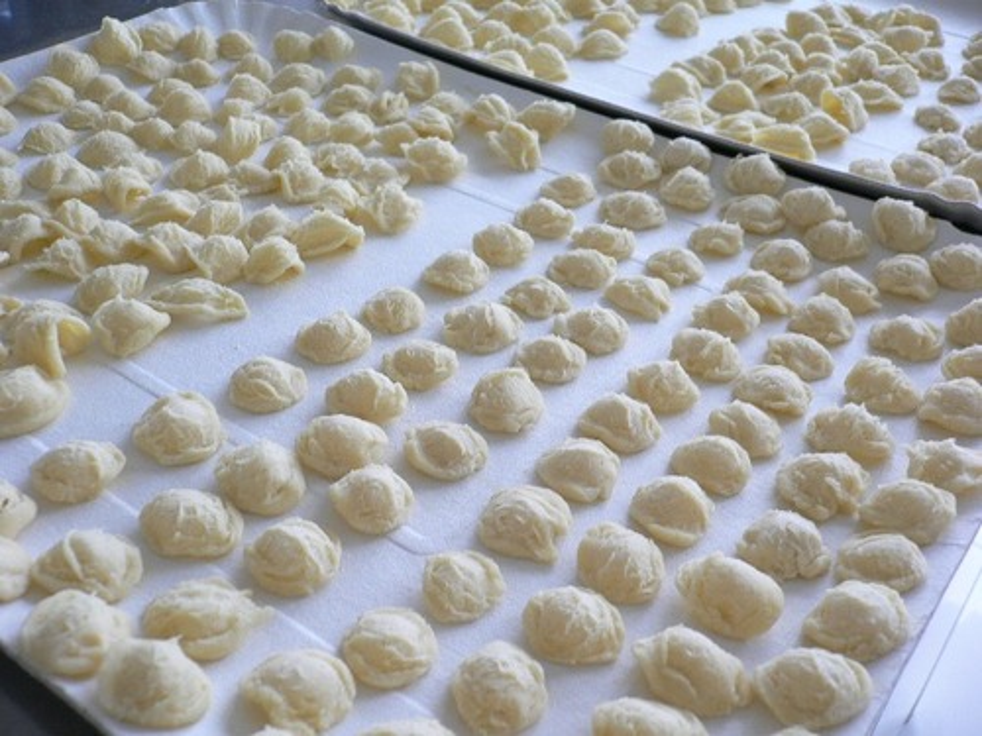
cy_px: 368
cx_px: 491
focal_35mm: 35
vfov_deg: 40.7
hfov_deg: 52.6
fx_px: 993
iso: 100
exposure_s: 1/20
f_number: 2.8
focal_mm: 5.8
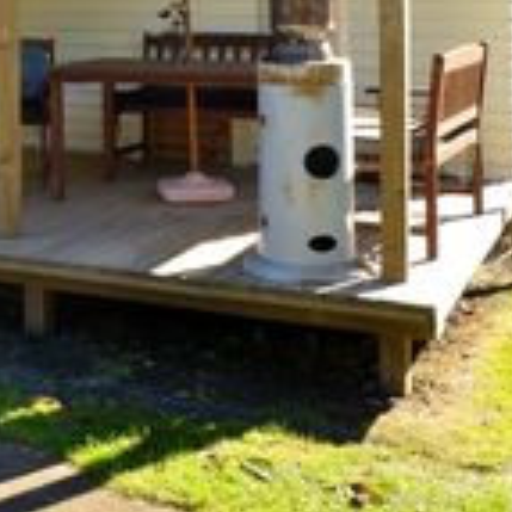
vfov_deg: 24.1
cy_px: -45
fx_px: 1121
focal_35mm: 67
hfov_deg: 24.5
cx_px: -4
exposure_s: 1/125
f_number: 8
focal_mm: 16
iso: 200
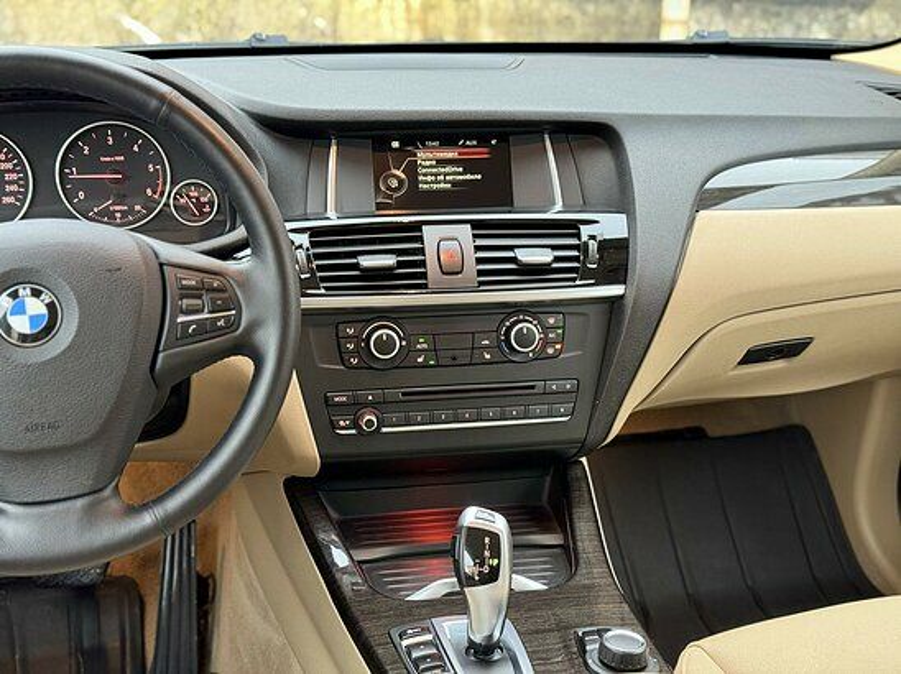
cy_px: 337
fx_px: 1248
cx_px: 450
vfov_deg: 30.2
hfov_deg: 39.7
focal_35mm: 48
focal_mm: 6.76
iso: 400
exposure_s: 1/35
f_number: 1.78
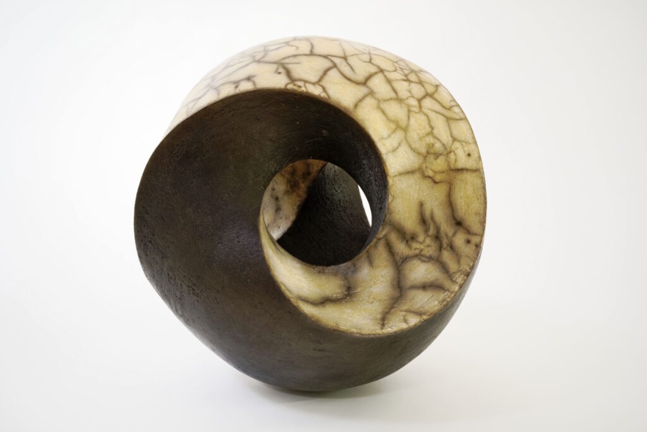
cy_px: 216
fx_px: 719
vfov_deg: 33.4
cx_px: 324
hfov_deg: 48.5
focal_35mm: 40
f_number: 16
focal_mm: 40
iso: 200
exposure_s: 1/2
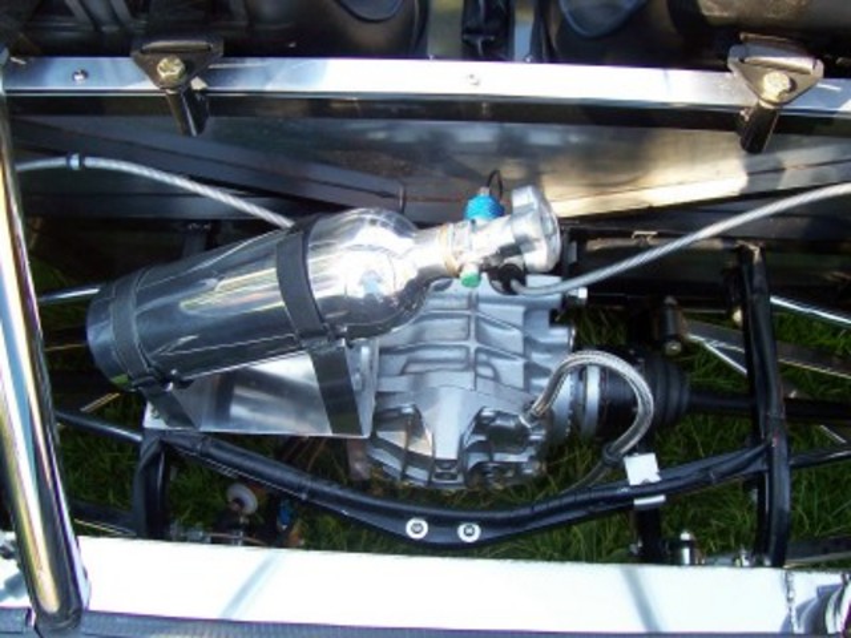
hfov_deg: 50.1
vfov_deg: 38.7
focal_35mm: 37
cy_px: 319
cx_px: 426
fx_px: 910
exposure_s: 1/90
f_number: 2.8
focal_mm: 5.6
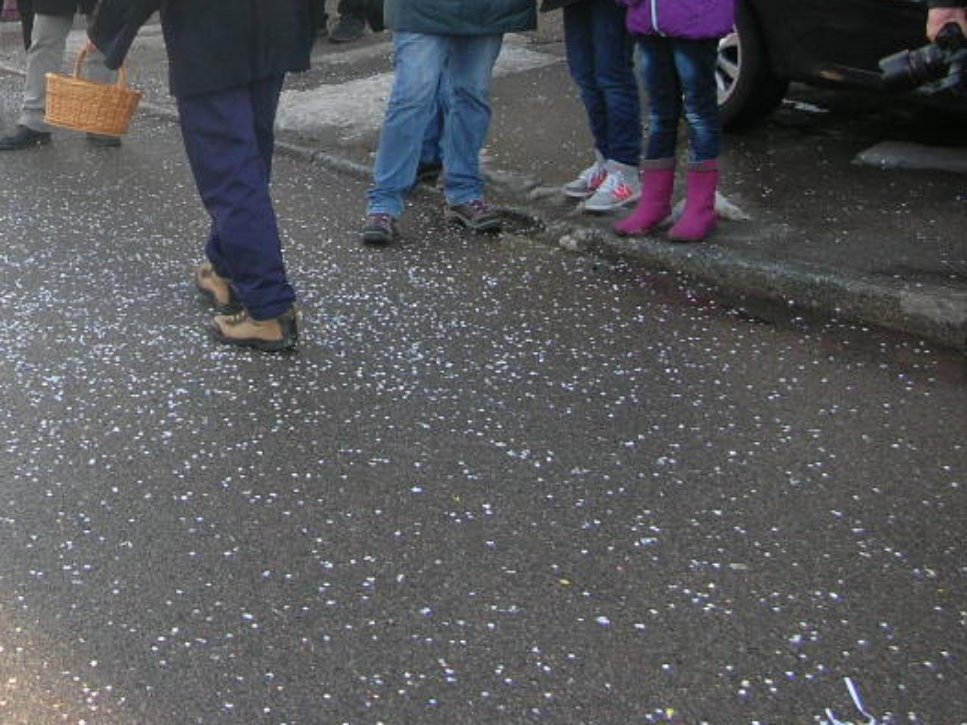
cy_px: 39
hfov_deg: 28.1
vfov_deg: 21.0
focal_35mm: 68
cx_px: 233
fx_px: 1899
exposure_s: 1/236
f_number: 2.8
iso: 50
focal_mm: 5.8
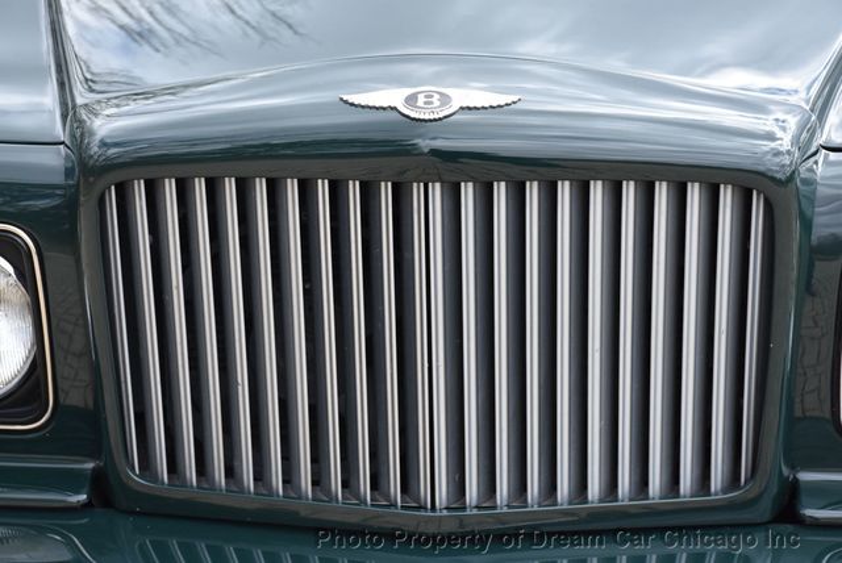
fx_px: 2107
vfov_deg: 15.2
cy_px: 282
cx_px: 421
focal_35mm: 90
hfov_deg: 22.6
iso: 800
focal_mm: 60
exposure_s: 1/800
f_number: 7.1
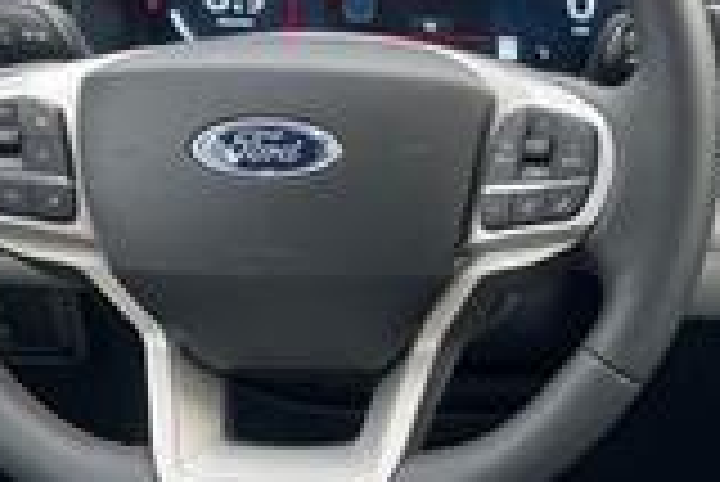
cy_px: 477
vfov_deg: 15.8
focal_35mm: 85
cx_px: 796
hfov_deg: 22.5
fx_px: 1702
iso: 64
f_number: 1.6
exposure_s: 1/121
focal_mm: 5.1
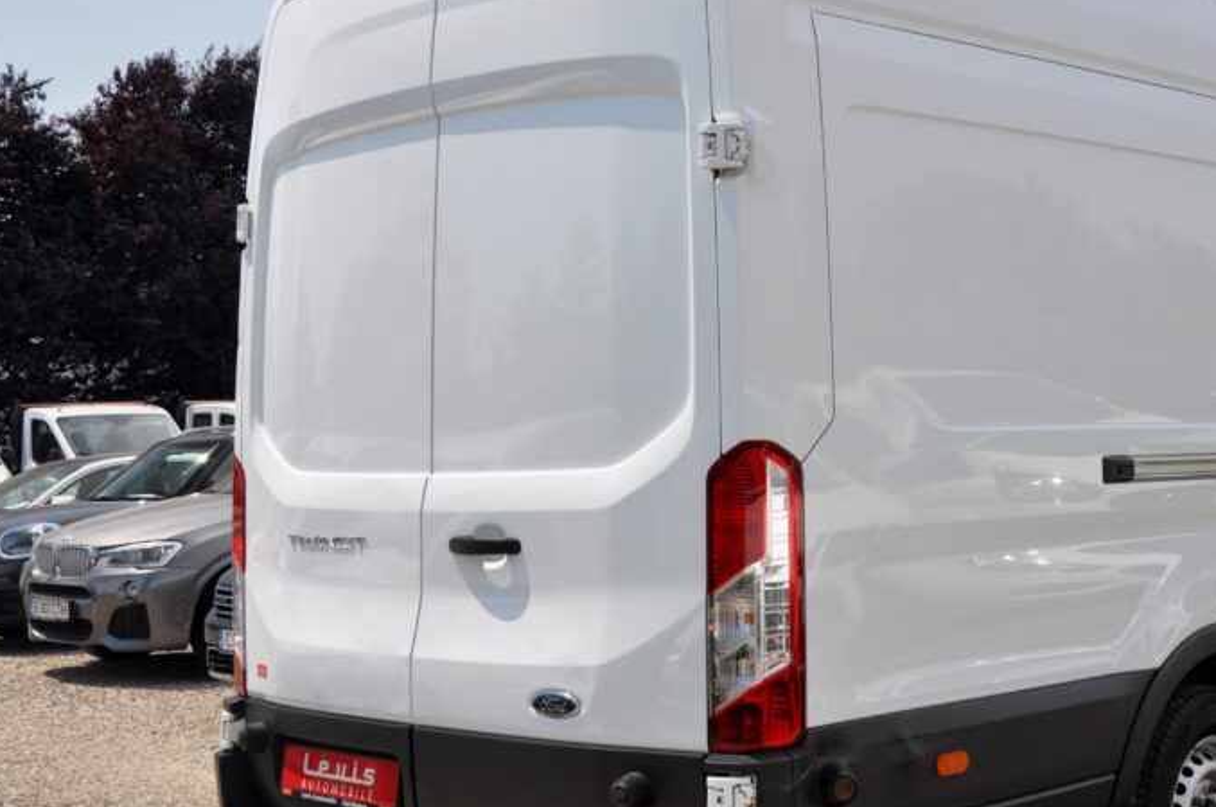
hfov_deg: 34.6
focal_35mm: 57
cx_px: 880
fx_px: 1914
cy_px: 401
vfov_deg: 23.8
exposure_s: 1/400
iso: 500
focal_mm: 25
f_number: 10
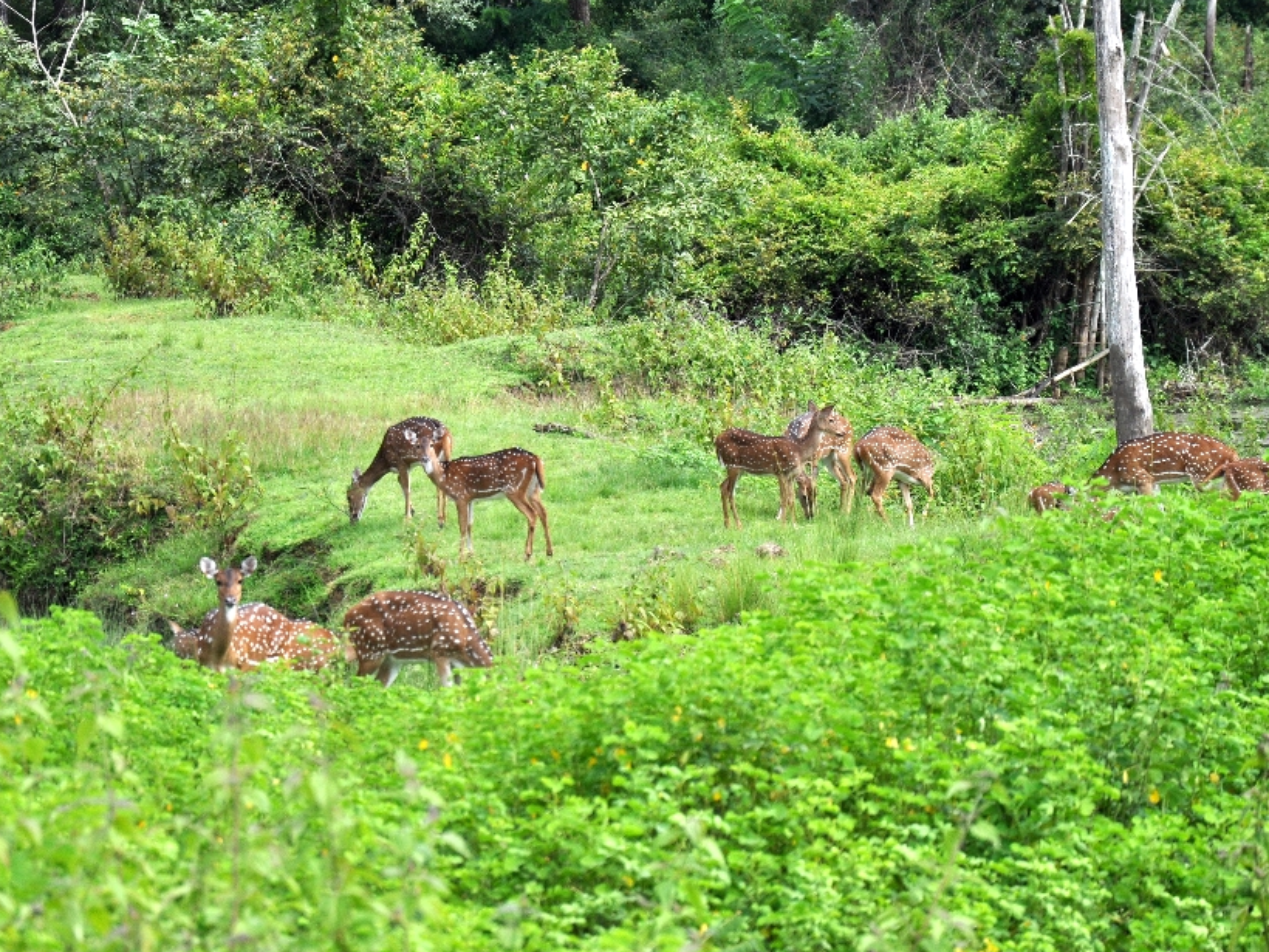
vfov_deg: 7.5
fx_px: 7245
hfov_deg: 10.0
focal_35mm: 198
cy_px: 477
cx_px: 653
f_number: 5.6
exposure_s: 1/1000
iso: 400
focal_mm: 105
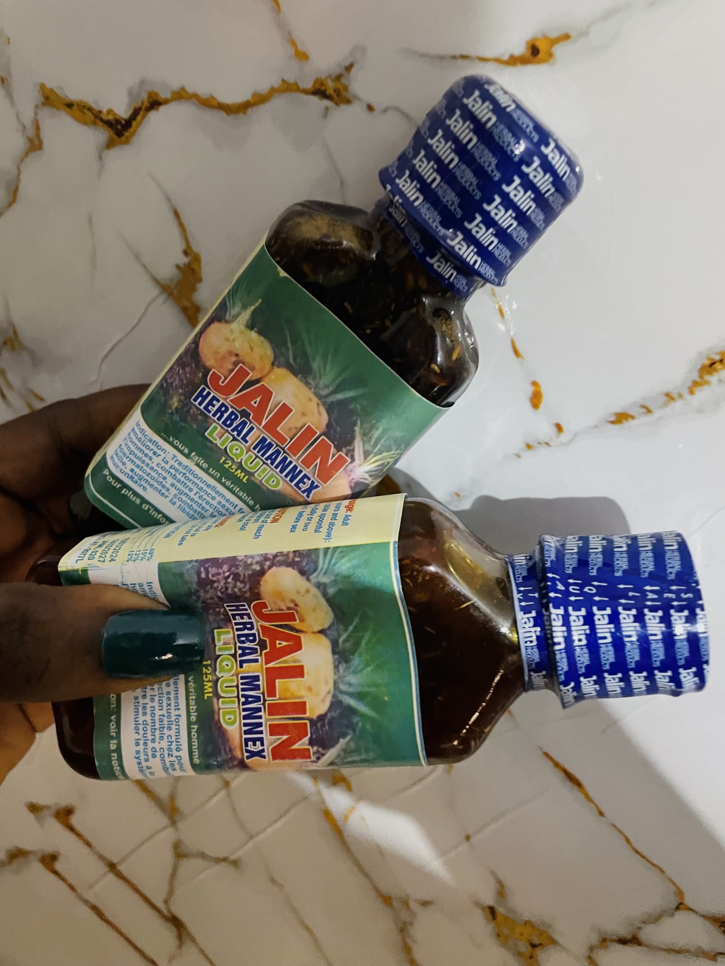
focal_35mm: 26
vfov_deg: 67.3
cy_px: 483
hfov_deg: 53.1
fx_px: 726
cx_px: 362
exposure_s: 1/25
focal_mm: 4.2
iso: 640
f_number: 1.6
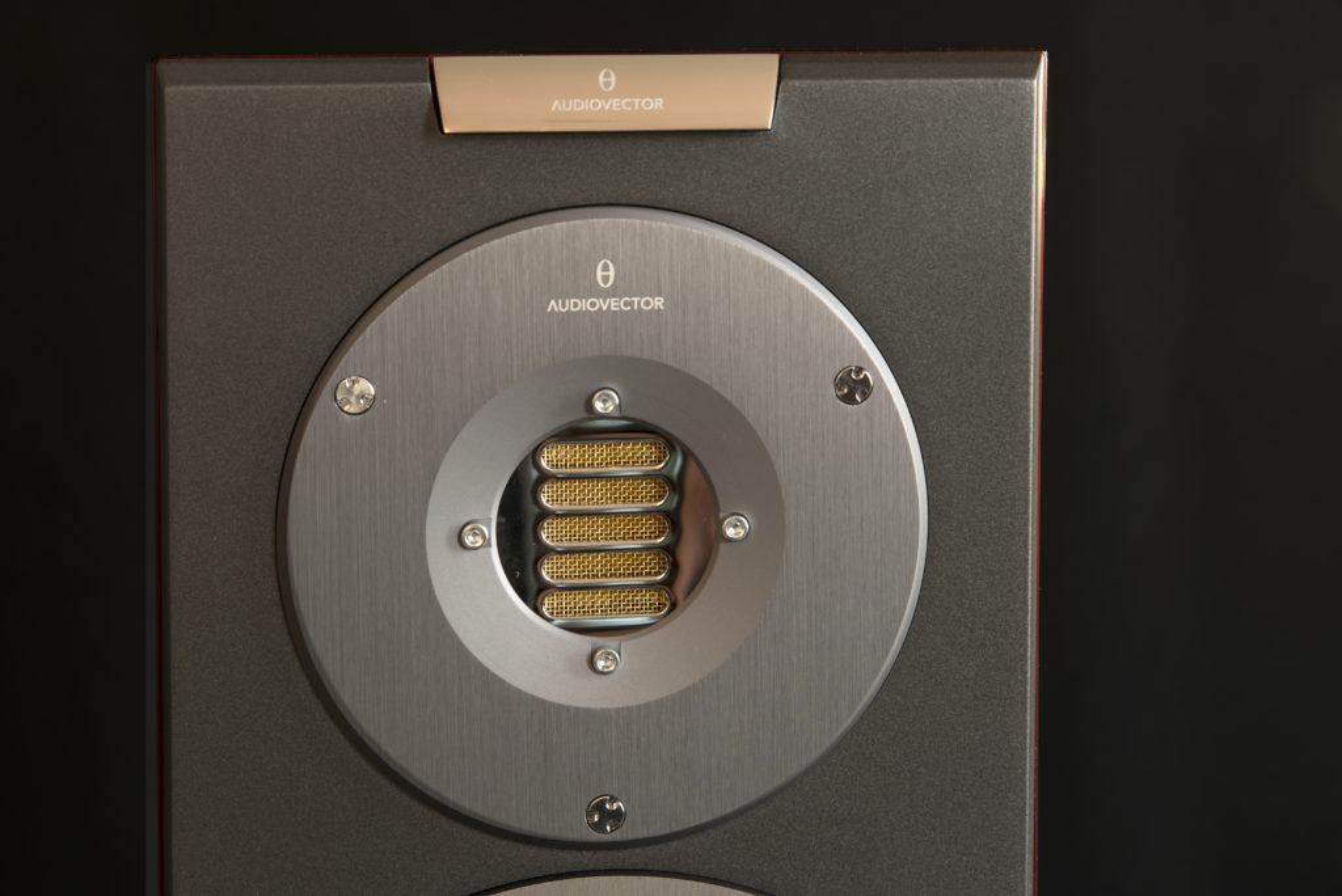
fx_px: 2611
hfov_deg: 28.8
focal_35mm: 70
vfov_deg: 19.5
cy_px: 448
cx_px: 671
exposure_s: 1/2.5
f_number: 11
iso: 160
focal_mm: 70
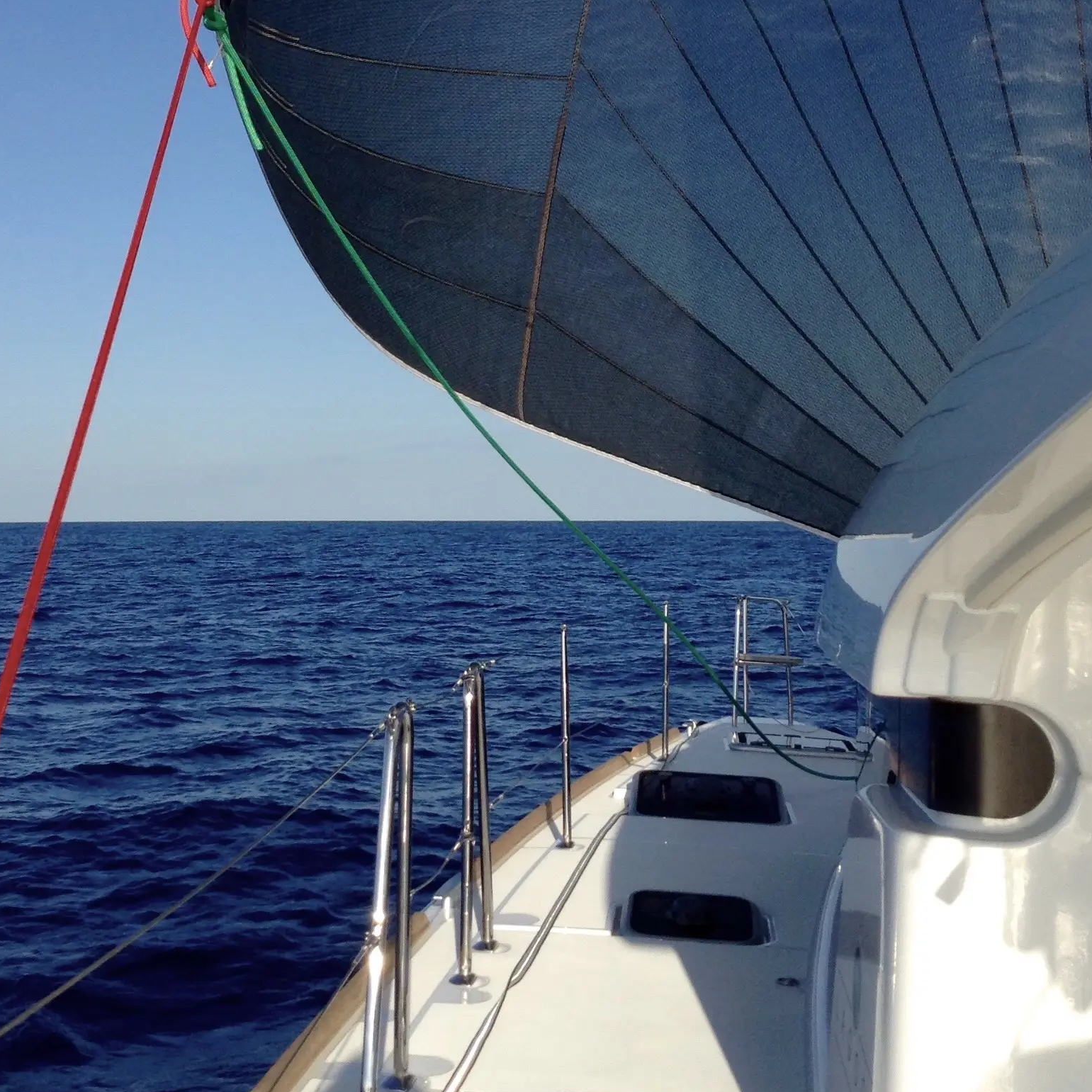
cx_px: 491
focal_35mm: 49
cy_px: 328
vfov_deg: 34.2
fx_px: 1749
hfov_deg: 34.6
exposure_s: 1/1318
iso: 25
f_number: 2.4
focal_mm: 3.3
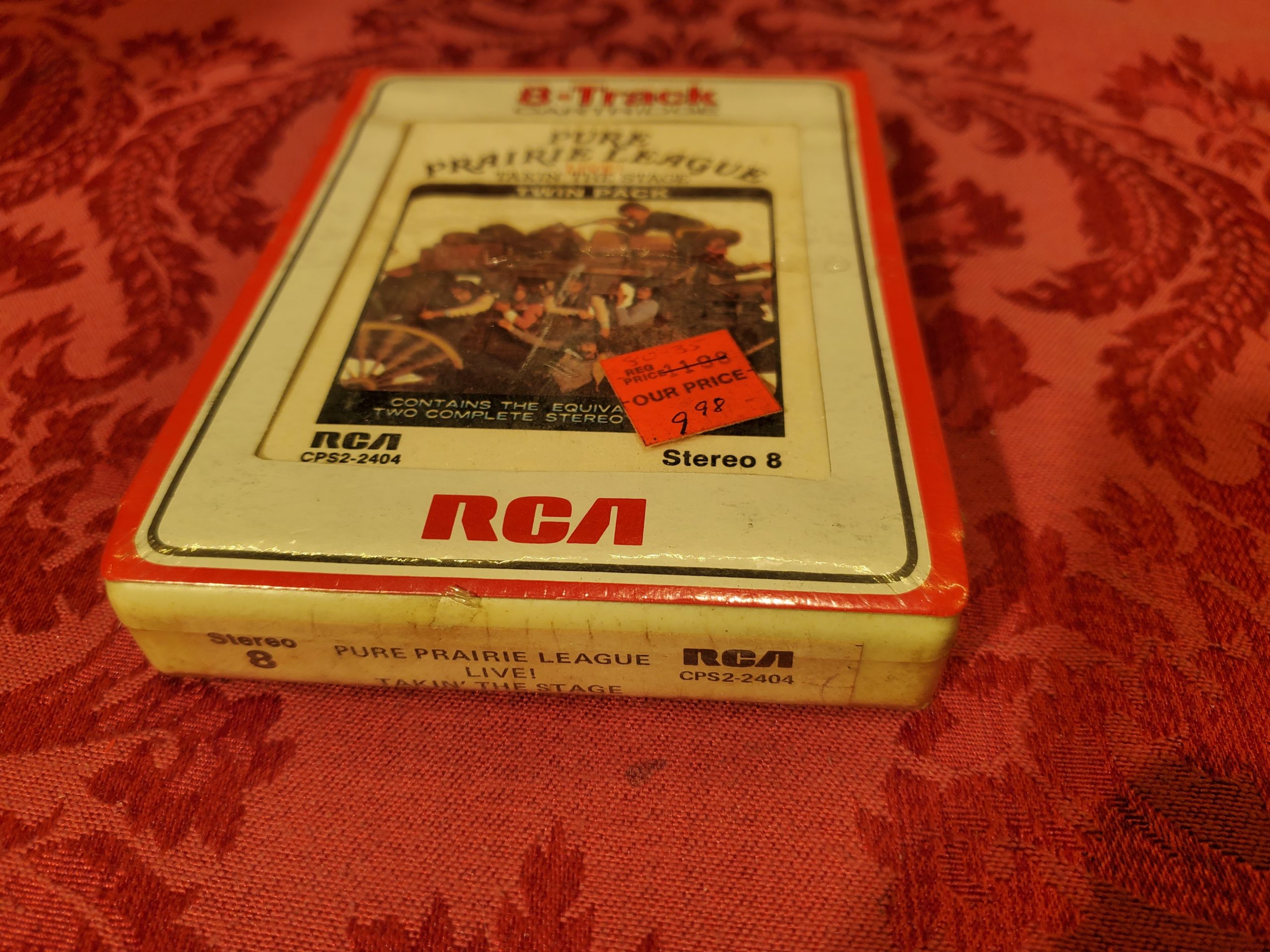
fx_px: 954
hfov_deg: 67.3
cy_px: 476
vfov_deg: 53.1
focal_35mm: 26
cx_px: 635
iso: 50
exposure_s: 1/305
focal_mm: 4.3
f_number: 1.5
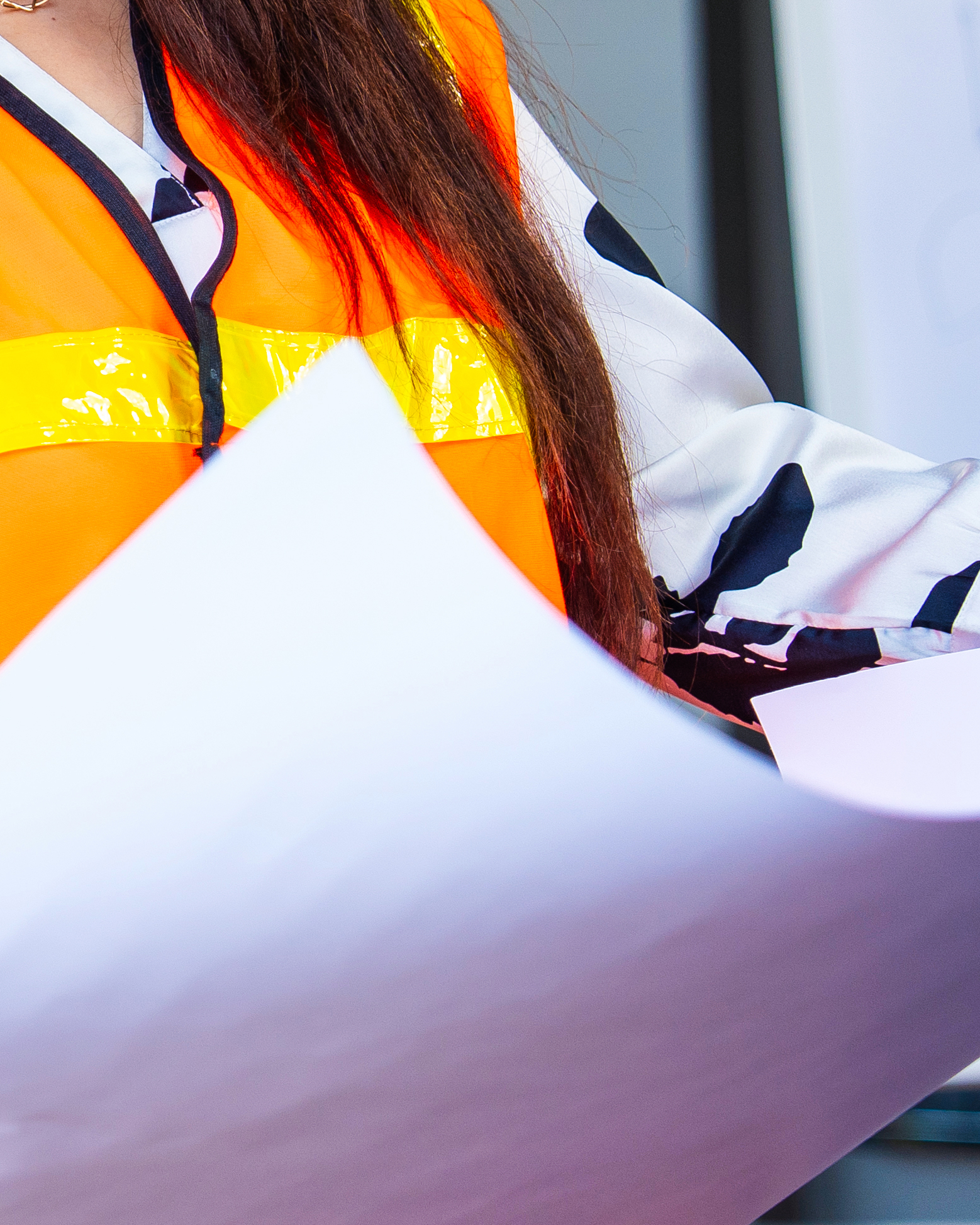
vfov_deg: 9.3
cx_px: -850
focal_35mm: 206
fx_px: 7470
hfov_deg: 7.3
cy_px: 188
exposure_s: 1/250
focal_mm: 61
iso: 250
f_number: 2.8
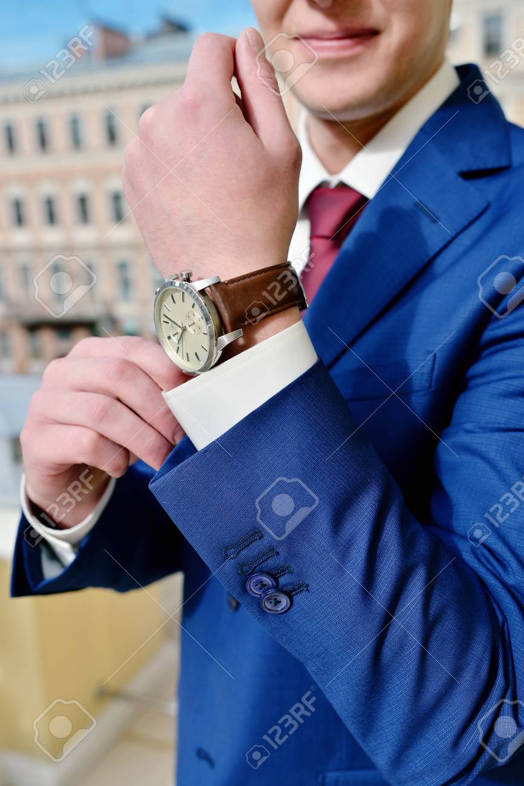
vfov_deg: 54.4
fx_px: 764
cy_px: 393
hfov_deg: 37.9
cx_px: 262
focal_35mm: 35
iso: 100
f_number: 5
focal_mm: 35
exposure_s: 1/640
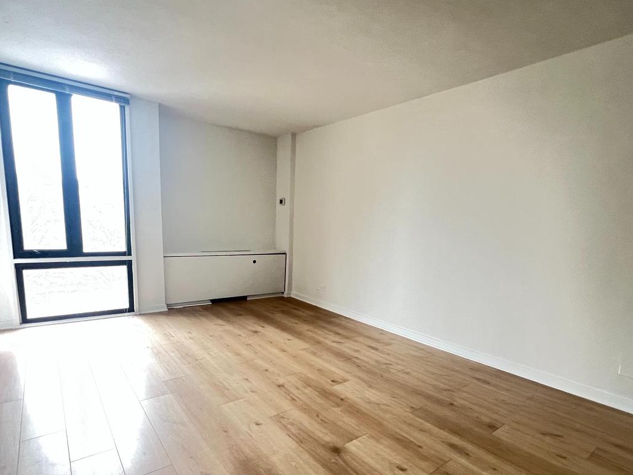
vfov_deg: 71.1
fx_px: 329
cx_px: 315
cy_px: 277
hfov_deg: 87.8
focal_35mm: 18
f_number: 1.8
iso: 400
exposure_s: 1/60
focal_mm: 1.57
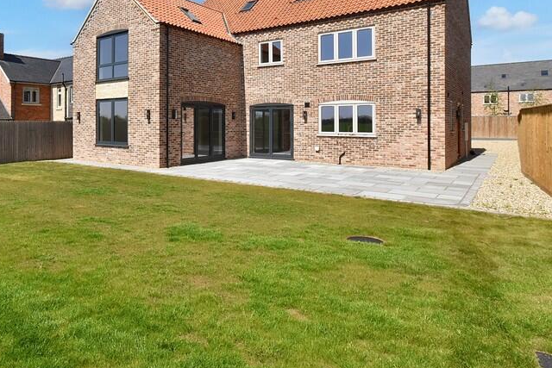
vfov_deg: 52.1
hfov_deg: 71.4
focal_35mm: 24
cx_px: 180
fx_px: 368
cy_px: 122
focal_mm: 10
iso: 800
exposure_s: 1/800
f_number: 14
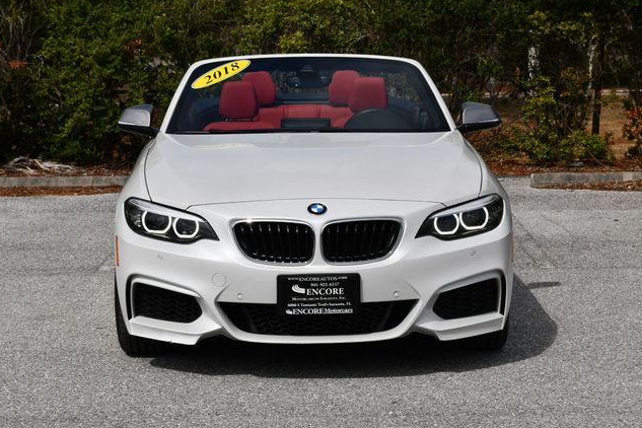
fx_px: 1587
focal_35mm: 89
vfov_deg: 15.4
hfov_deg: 22.9
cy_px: 215
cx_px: 320
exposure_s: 1/400
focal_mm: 44
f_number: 10
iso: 100
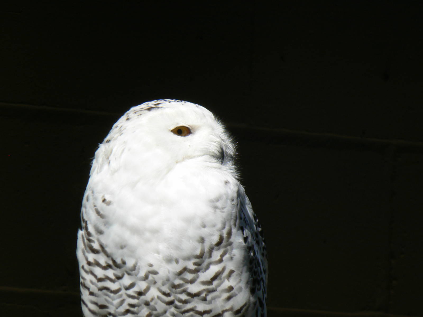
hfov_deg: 4.6
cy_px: 158
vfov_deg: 3.4
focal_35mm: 432
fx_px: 5279
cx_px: 212
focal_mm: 72
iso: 80
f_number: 5.6
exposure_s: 1/400
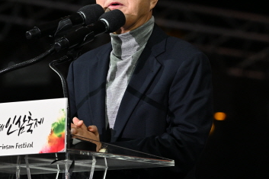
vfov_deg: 3.4
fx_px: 3047
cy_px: 42
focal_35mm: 408
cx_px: 43
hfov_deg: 5.1
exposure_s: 1/320
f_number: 7.1
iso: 2000
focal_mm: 240
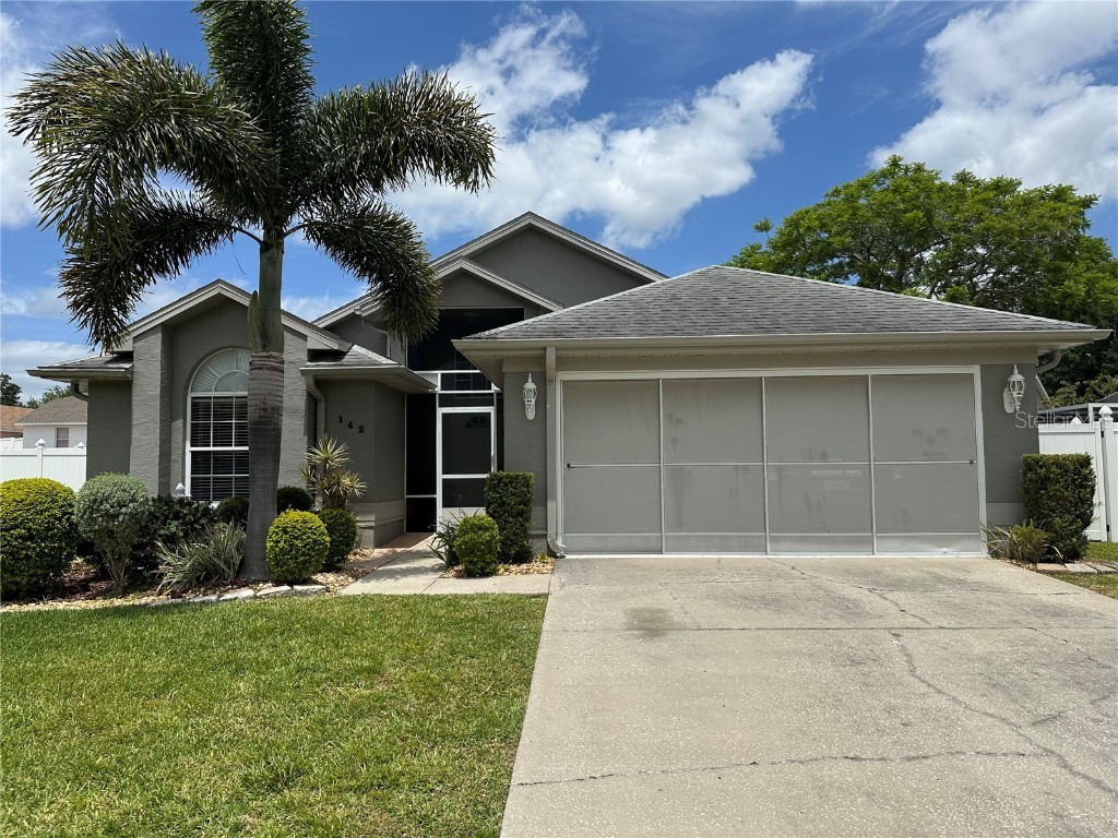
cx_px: 559
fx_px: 775
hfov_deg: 71.6
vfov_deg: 56.8
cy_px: 419
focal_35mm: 24
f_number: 1.78
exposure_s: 1/8929
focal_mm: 6.86
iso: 80
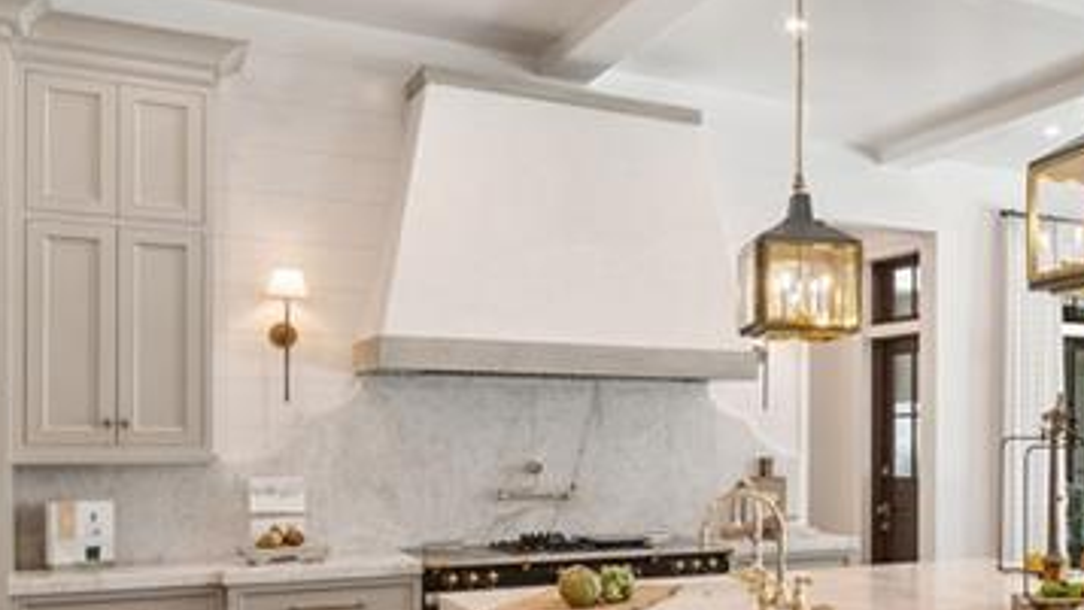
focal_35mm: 42
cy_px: 439
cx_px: 984
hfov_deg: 43.9
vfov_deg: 28.1
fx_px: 1207
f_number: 8
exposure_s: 1/13
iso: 400
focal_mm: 14
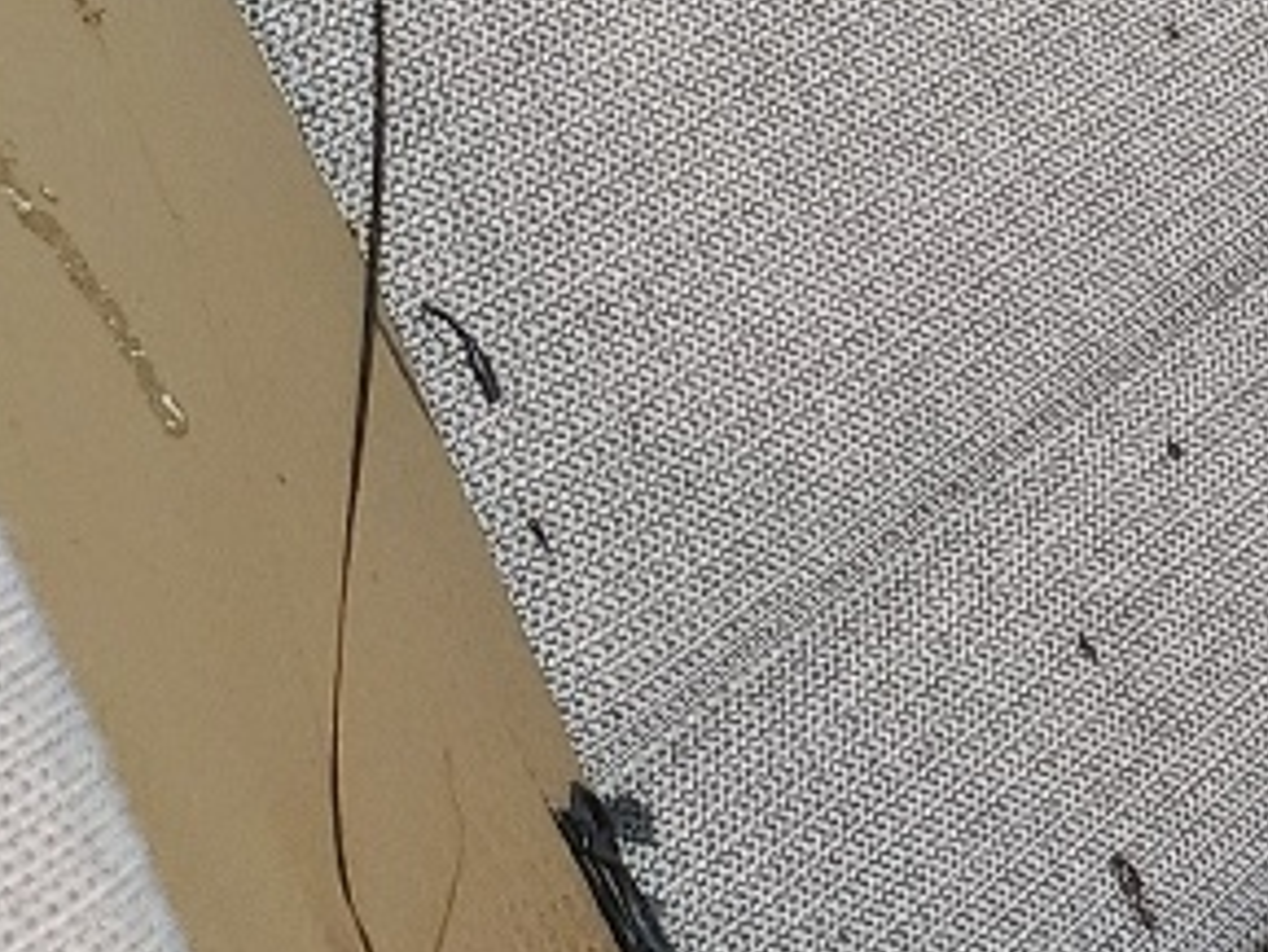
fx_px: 5277
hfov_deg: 12.0
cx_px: 2654
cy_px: -610
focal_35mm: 144
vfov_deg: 9.9
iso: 50
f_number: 1.5
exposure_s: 1/172
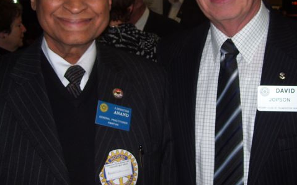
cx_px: 173
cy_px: 63
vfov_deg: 25.2
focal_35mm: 51
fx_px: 413
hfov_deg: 39.5
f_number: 2.7
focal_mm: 6
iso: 80
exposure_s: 1/60
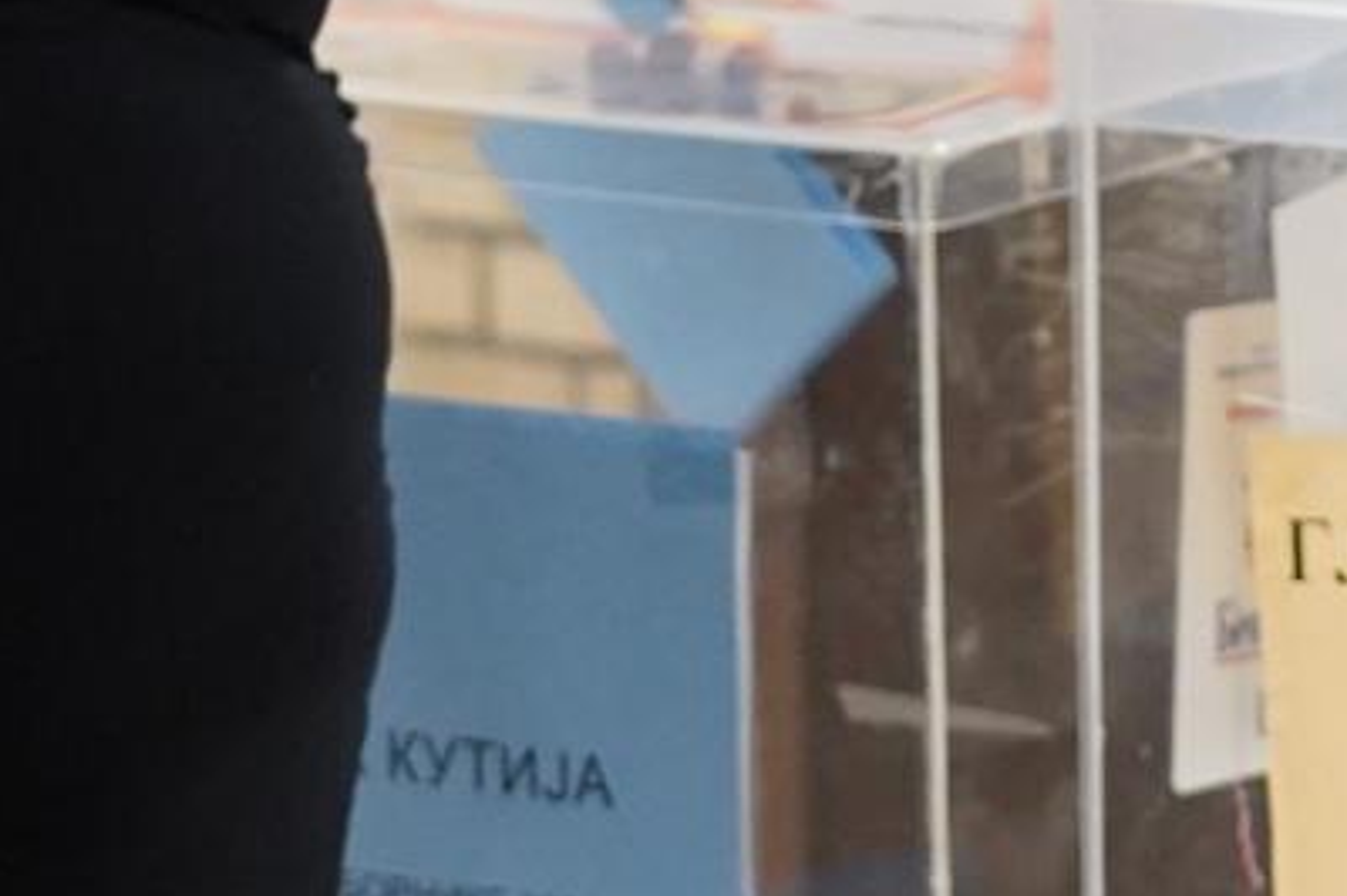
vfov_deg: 4.5
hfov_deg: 6.8
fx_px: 11365
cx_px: 956
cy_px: 216
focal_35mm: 304
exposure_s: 1/125
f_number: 4
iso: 3200
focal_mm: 51
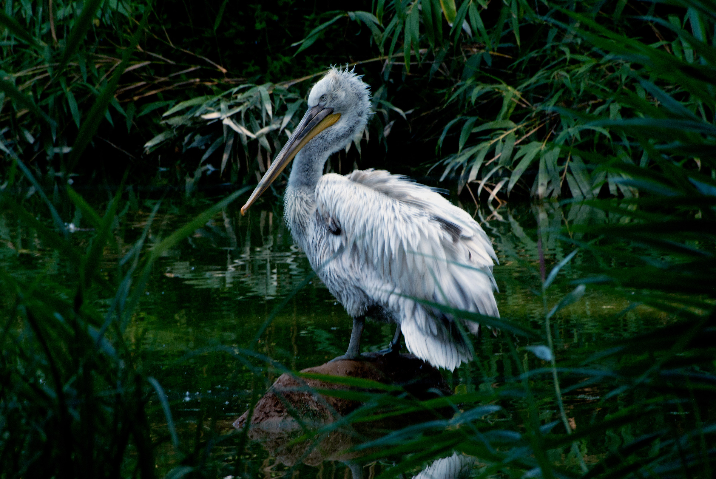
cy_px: 240
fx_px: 8960
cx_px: 358
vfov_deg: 3.1
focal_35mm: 450
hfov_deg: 4.6
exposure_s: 1/80
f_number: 16
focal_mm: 300
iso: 400
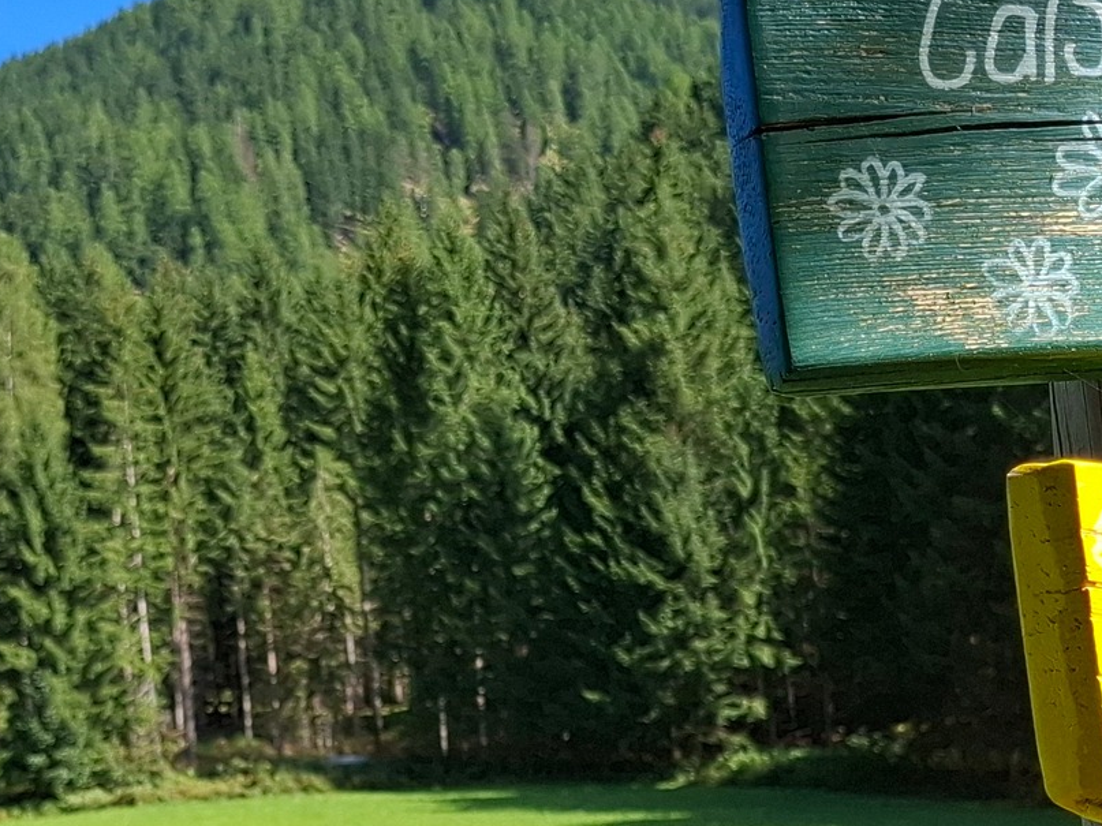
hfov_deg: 26.2
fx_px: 2324
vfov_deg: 19.7
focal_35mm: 73
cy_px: 793
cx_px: 220
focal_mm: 5.54
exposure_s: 1/816
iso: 50
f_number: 1.8
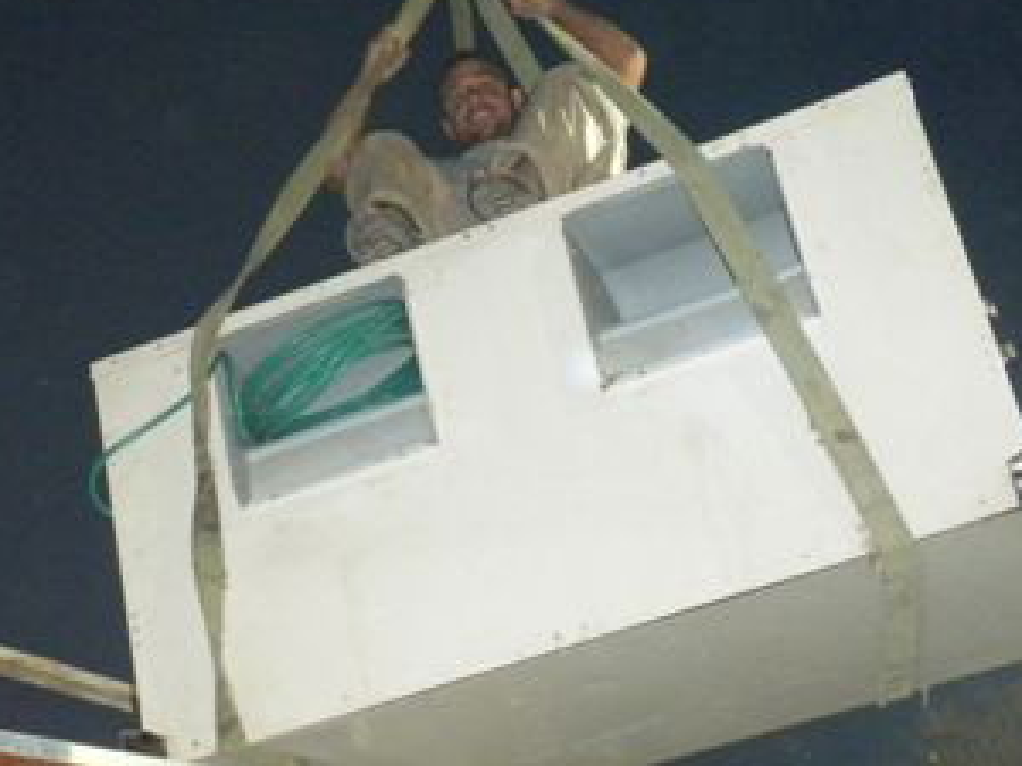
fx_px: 2332
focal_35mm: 79
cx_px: 402
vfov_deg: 18.7
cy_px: 412
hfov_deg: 24.7
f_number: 3.5
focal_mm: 6.6
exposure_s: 1/30
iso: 582
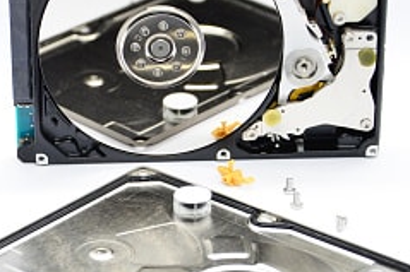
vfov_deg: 8.3
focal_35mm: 166
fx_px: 1889
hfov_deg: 12.4
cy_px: 169
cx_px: 150
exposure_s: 1/25
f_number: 5.6
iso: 100
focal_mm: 52
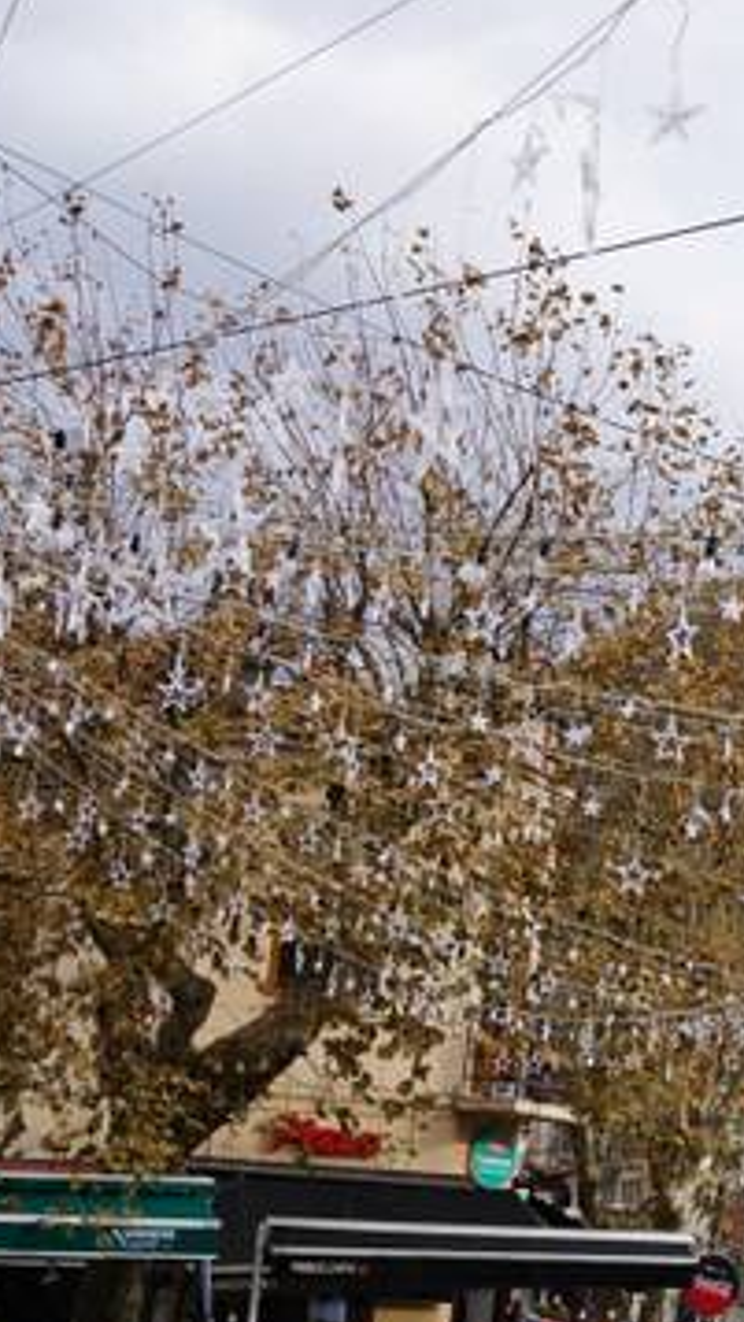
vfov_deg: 28.5
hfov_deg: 15.2
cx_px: 1103
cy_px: 548
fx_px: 2593
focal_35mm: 74
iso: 100
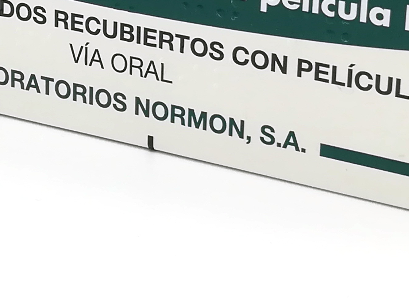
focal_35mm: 128
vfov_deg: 11.3
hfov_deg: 15.4
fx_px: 1513
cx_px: 150
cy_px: -67
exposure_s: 1/410
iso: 50
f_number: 2.2
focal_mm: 3.83
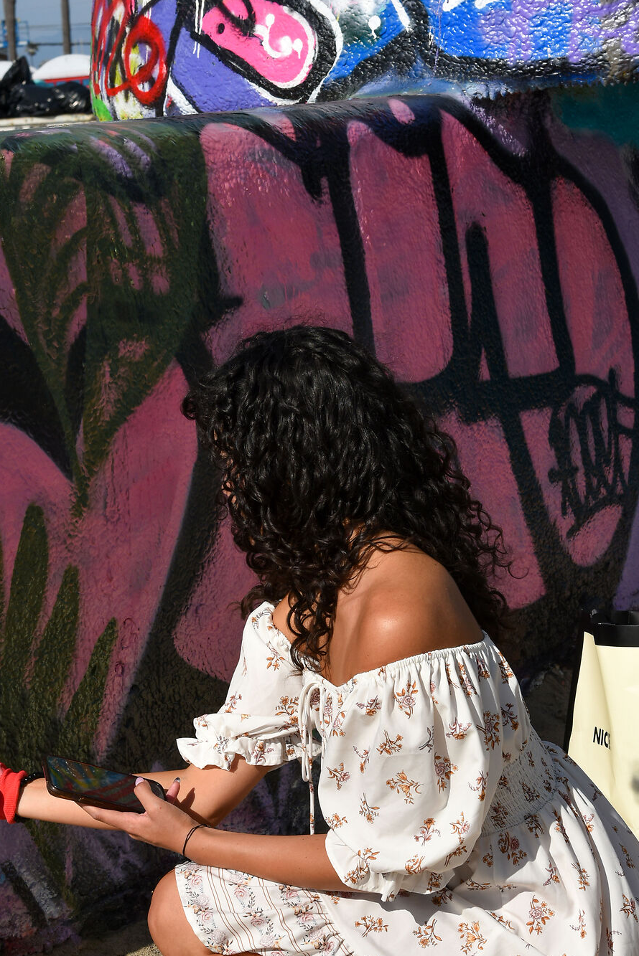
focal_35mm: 99
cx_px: 192
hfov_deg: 13.8
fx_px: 2633
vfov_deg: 20.6
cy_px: 501
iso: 160
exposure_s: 1/400
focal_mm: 55
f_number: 10
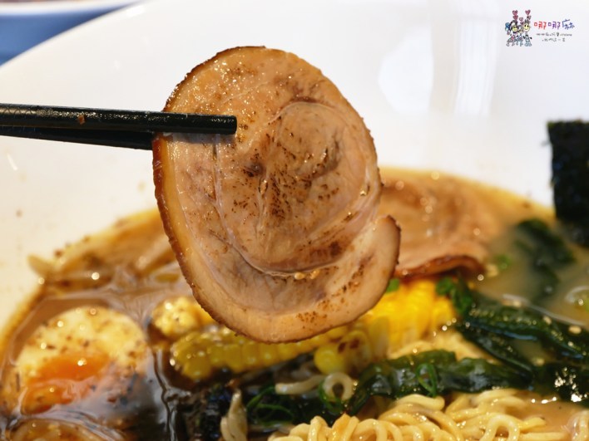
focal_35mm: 154
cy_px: 220
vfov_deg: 9.6
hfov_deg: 12.8
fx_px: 2620
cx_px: 294
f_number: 5.4
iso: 800
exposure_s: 1/125
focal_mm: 77
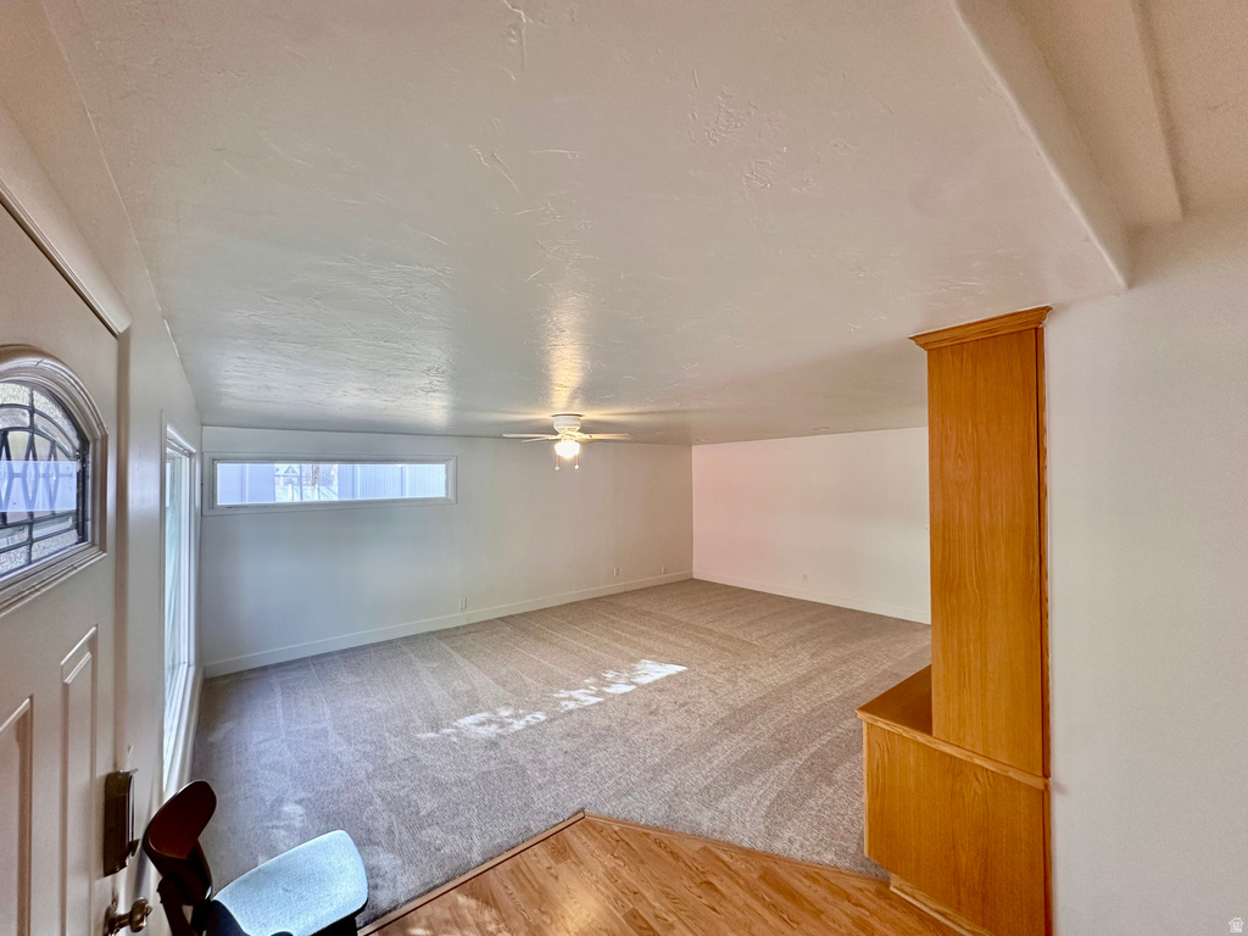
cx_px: 624
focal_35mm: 14
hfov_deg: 102.1
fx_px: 505
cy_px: 468
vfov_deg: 85.7
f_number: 2.2
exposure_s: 1/120
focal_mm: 2.22
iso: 160
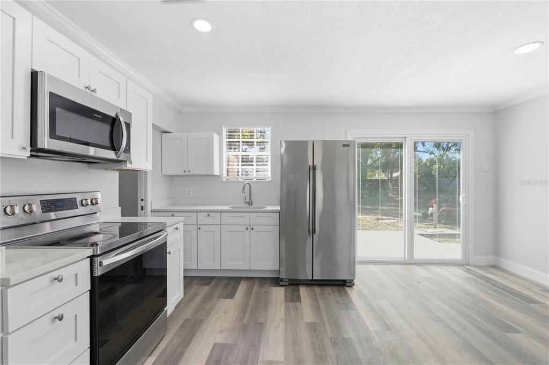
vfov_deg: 73.7
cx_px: 274
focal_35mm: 16
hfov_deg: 96.8
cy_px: 182
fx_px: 244
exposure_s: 1/1000
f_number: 11
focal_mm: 16
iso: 1600
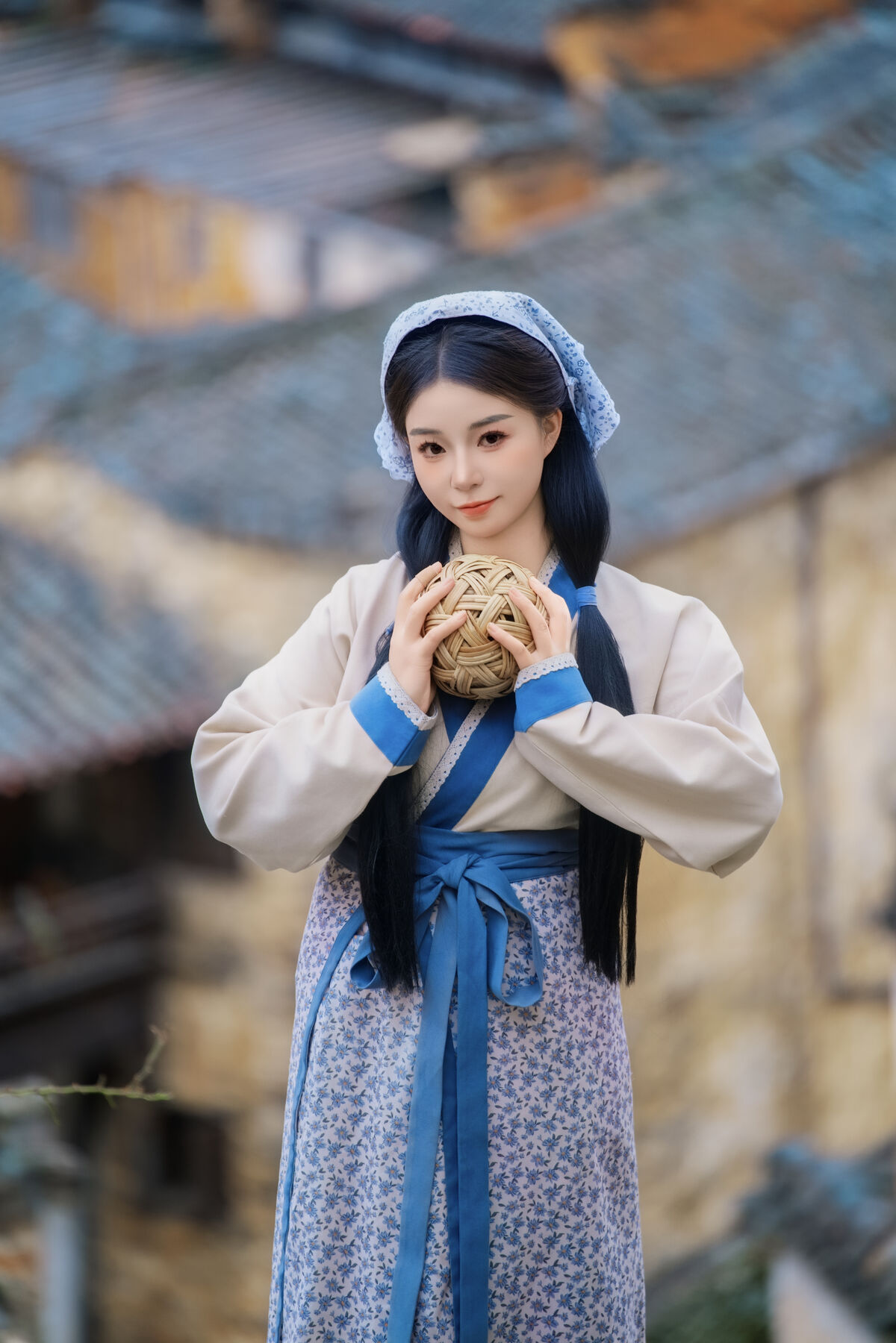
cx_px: 448
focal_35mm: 168
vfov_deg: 12.2
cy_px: 672
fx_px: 6272
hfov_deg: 8.2
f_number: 2.8
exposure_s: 1/125
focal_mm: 168
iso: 160
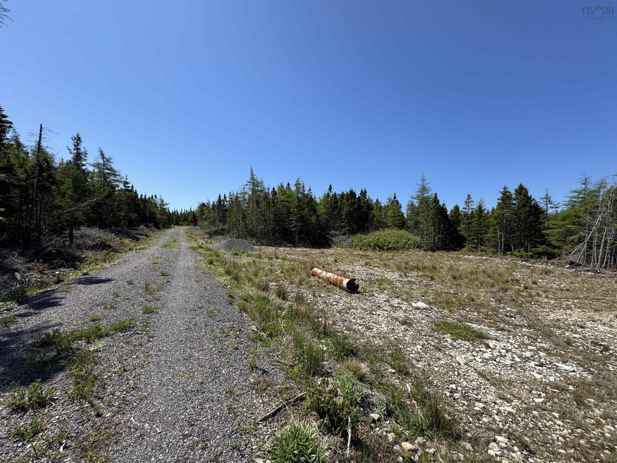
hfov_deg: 102.1
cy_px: 232
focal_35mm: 14
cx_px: 308
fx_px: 250
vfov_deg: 85.7
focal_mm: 2.22
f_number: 2.2
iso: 40
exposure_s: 1/1709
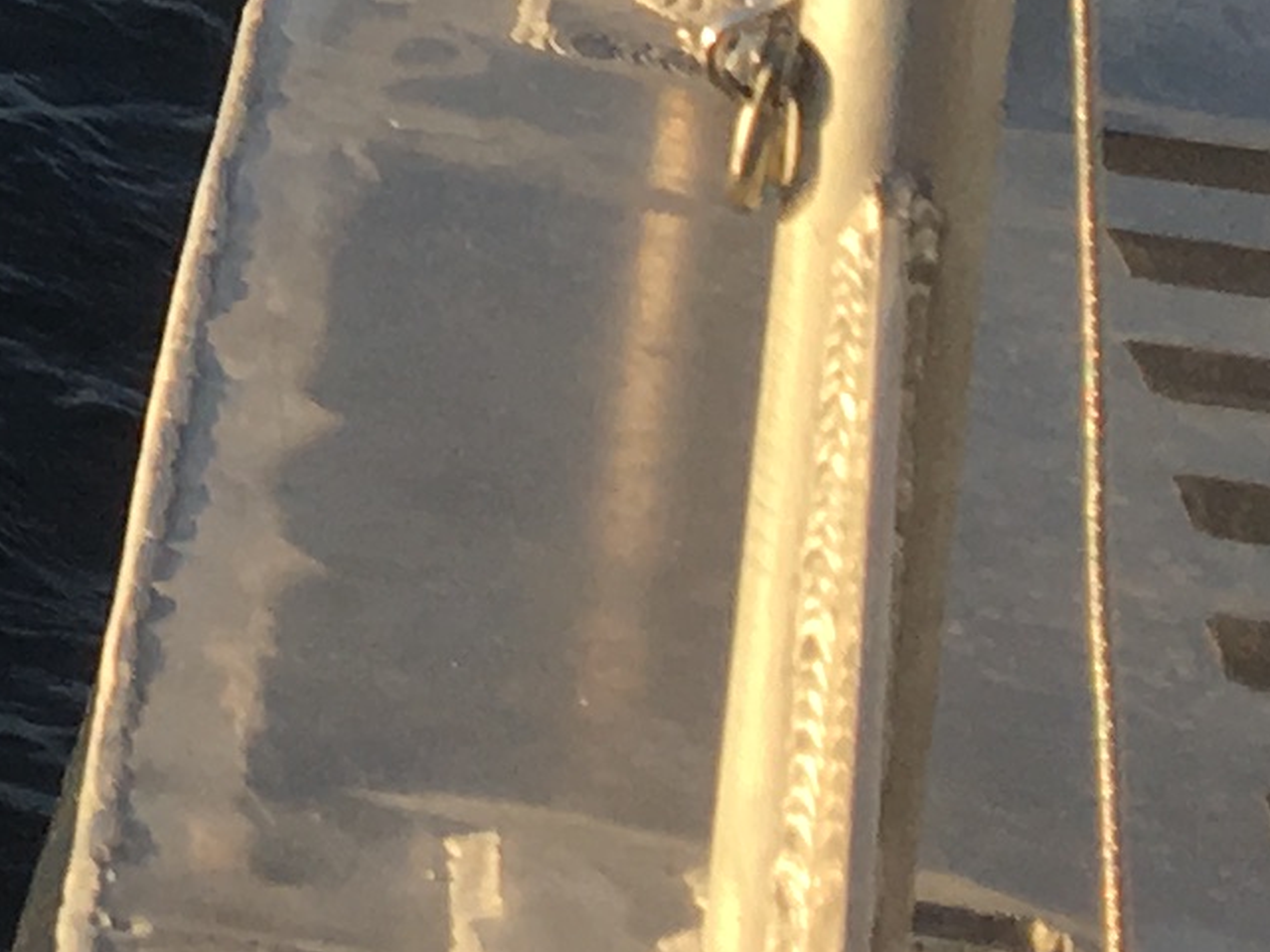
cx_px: -1485
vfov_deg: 7.8
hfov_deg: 9.8
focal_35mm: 183
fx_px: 6713
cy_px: -890
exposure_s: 1/668
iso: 25
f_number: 2.2
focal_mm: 4.15
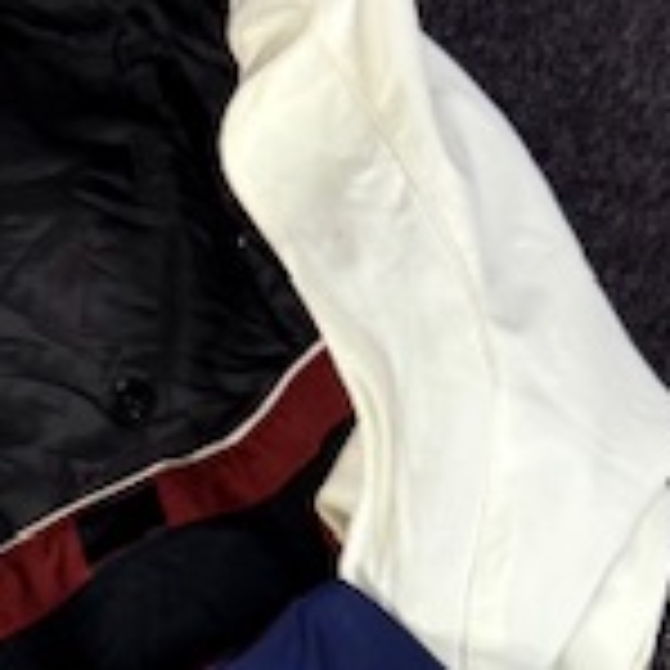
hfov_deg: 19.1
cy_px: 962
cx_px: 265
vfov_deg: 17.4
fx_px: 1993
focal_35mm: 91
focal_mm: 6.76
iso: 160
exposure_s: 1/100
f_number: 1.78
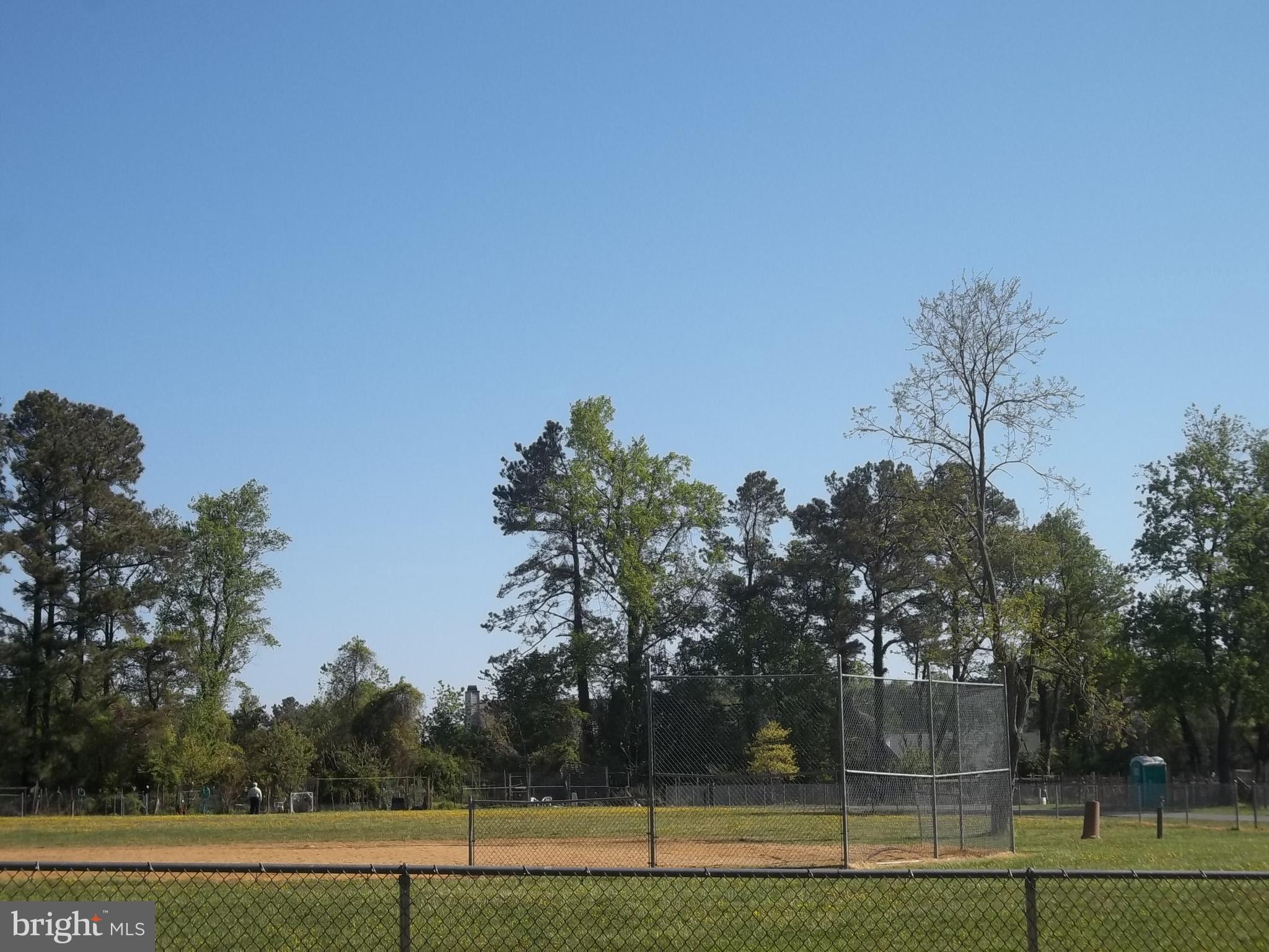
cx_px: 634
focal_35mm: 63
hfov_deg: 30.7
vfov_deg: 23.3
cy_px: 476
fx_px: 2310
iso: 80
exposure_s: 1/400
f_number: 5.6
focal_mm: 11.2
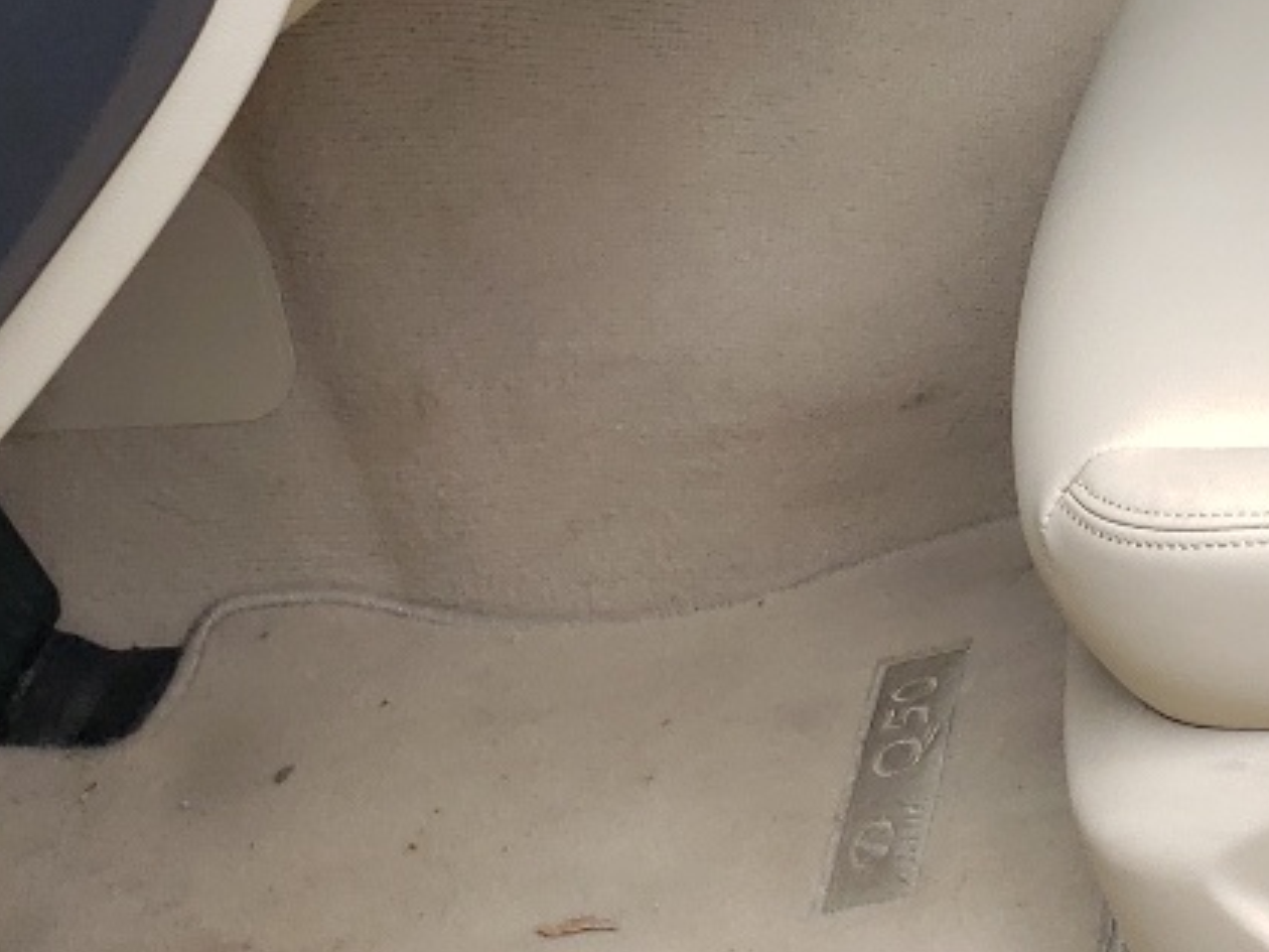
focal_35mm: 99
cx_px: 1456
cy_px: -375
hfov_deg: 18.9
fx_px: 3629
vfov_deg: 14.2
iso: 50
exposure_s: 1/588
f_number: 1.5
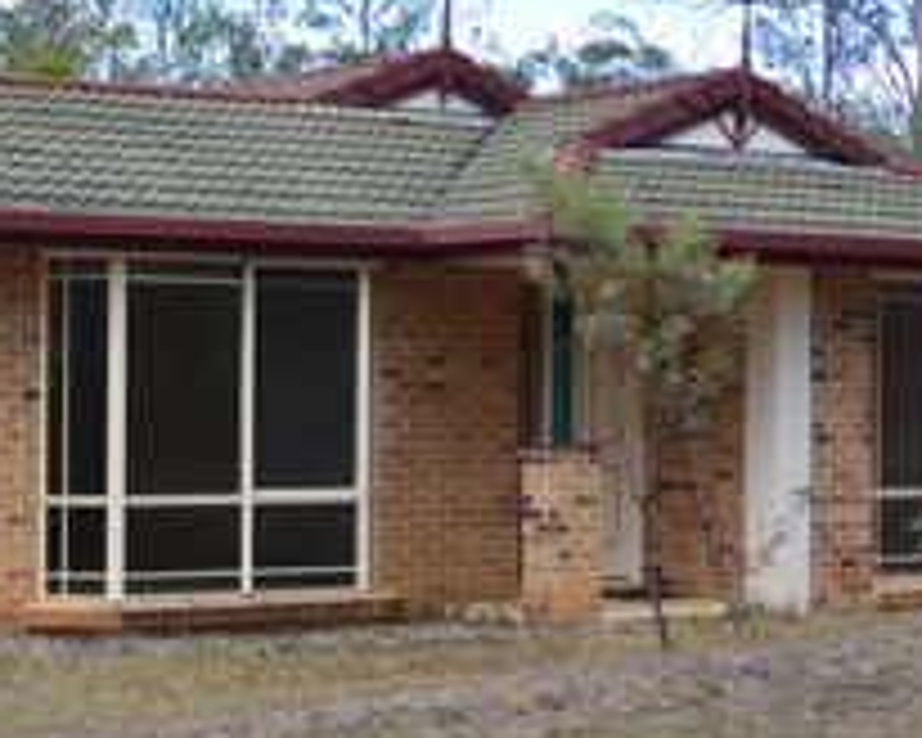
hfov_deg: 18.8
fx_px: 2756
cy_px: 407
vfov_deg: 15.2
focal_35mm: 101
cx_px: 171
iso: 160
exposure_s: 1/400
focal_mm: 17.5
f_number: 4.5
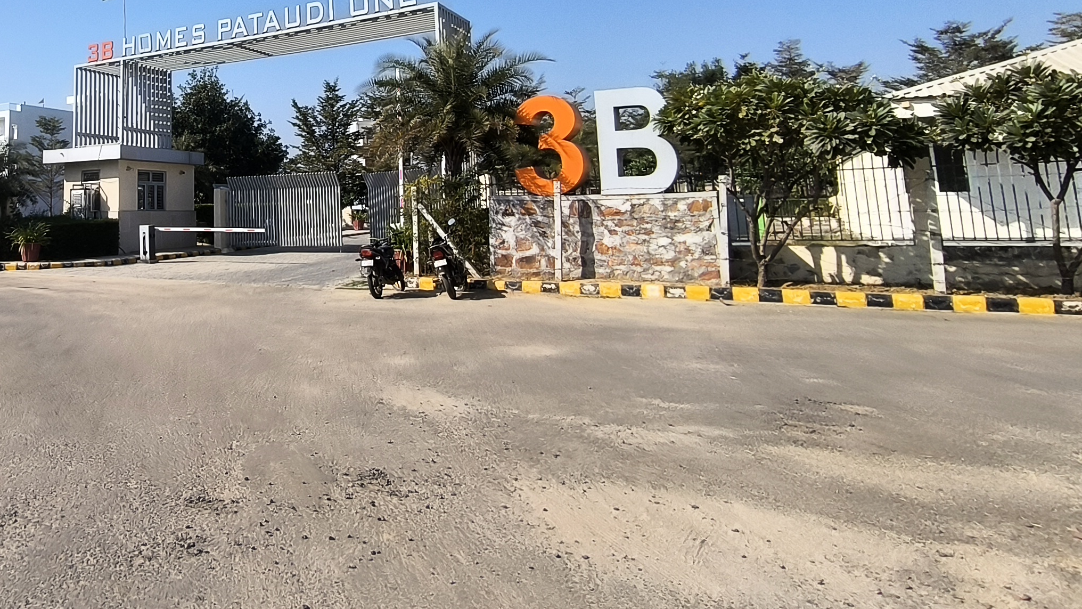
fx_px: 803
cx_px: 220
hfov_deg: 62.3
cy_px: 99
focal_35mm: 28
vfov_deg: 39.4
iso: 50
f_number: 2.2
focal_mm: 1.65
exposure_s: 1/2271
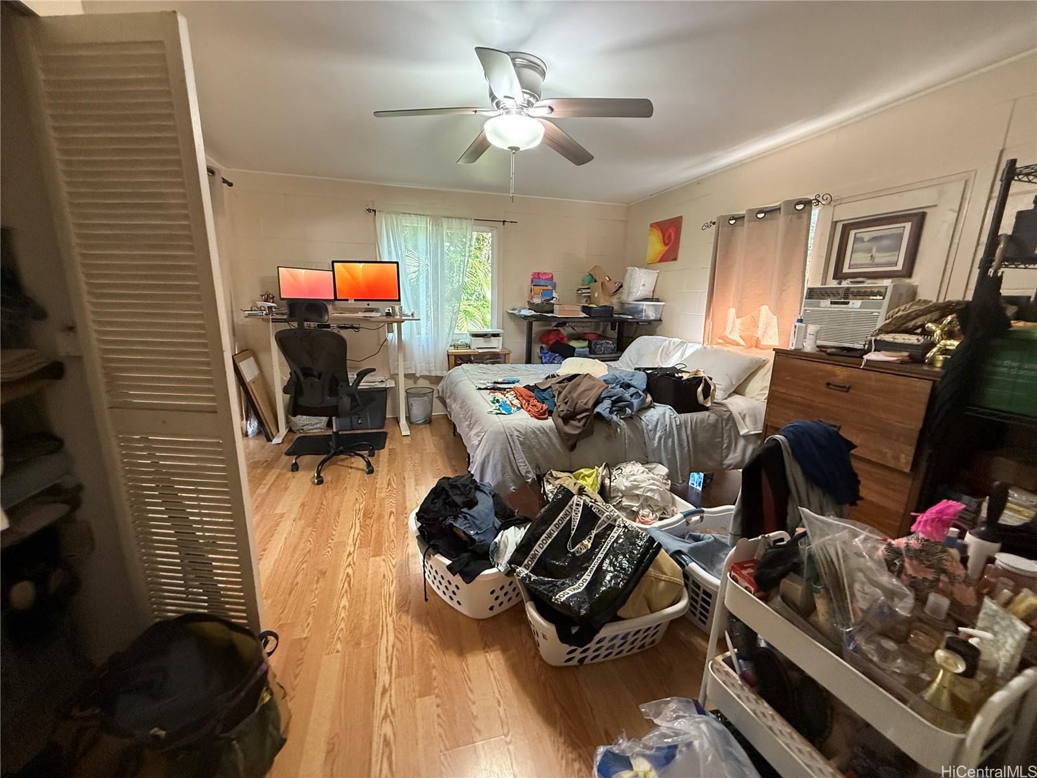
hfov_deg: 102.1
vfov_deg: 85.7
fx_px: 419
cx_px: 518
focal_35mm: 14
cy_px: 389
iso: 640
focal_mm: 2.22
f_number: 2.2
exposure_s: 1/120
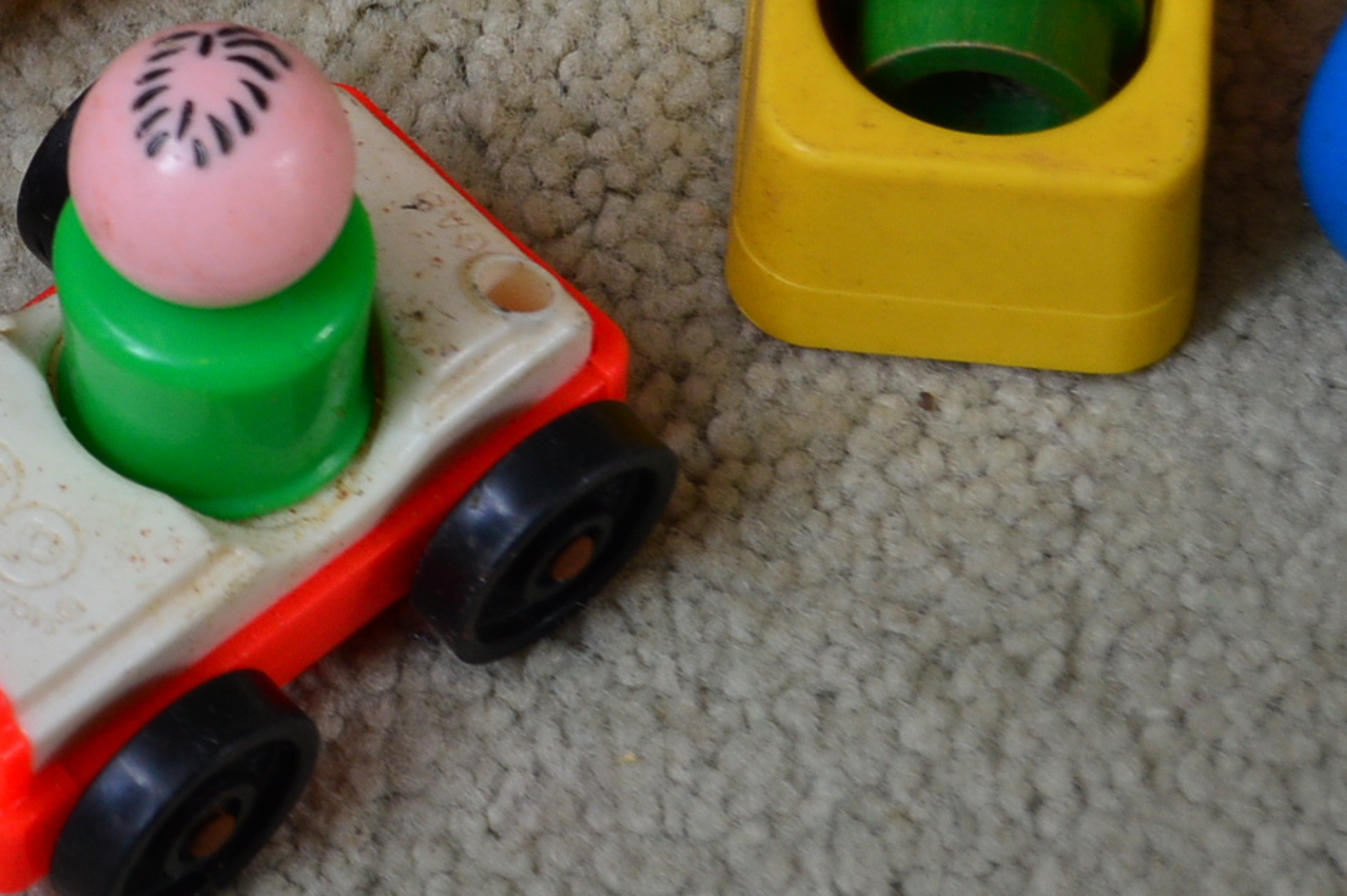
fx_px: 9856
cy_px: -260
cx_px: -356
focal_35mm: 264
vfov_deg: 5.2
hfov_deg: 7.7
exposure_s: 1/200
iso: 200
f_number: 5.6
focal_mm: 55
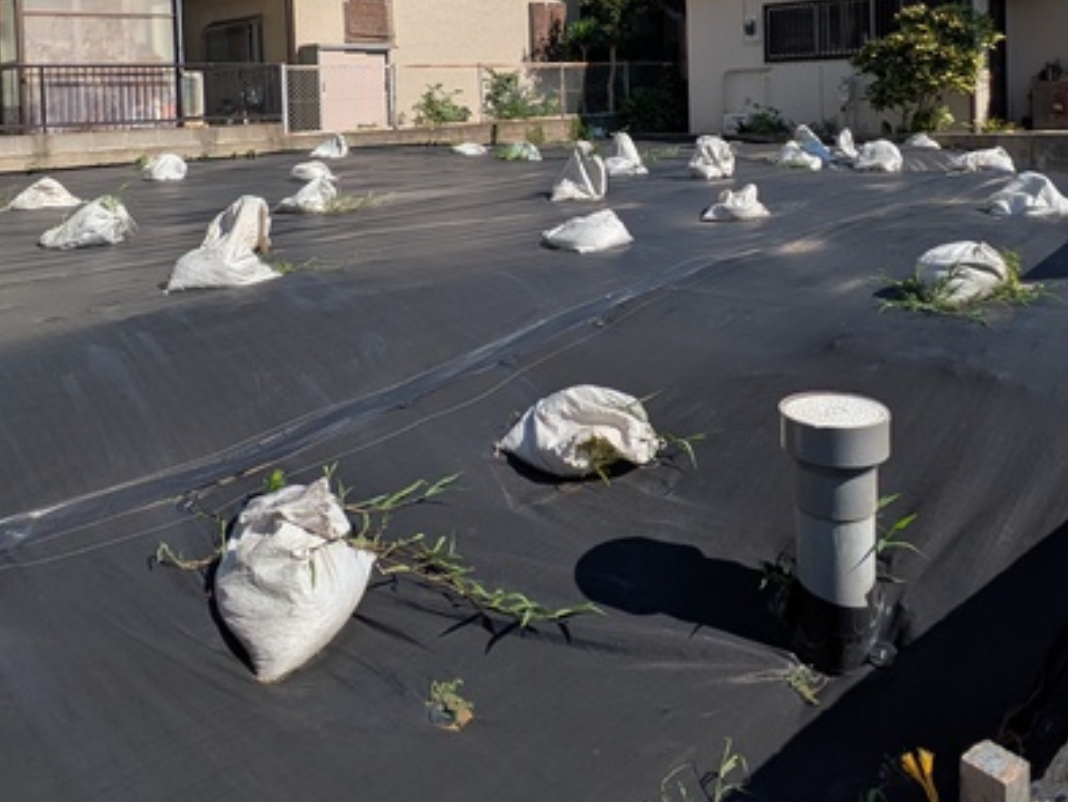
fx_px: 988
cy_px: 127
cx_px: 491
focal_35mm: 32
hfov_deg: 56.7
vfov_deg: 41.7
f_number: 2.2
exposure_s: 1/2347
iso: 52
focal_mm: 1.83
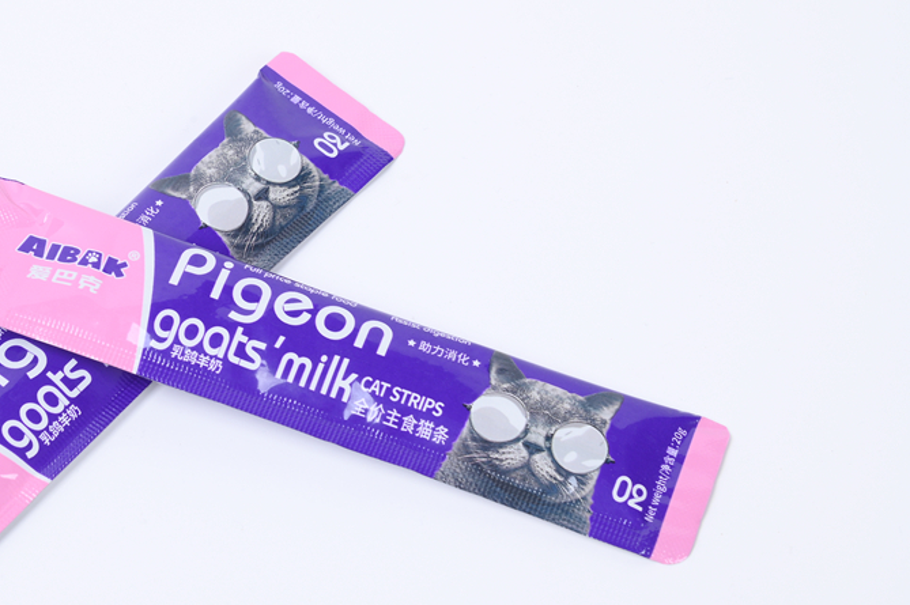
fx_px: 3966
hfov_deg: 13.1
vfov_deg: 8.7
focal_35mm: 157
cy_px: 345
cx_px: 234
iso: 125
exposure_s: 1/125
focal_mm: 105
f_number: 11
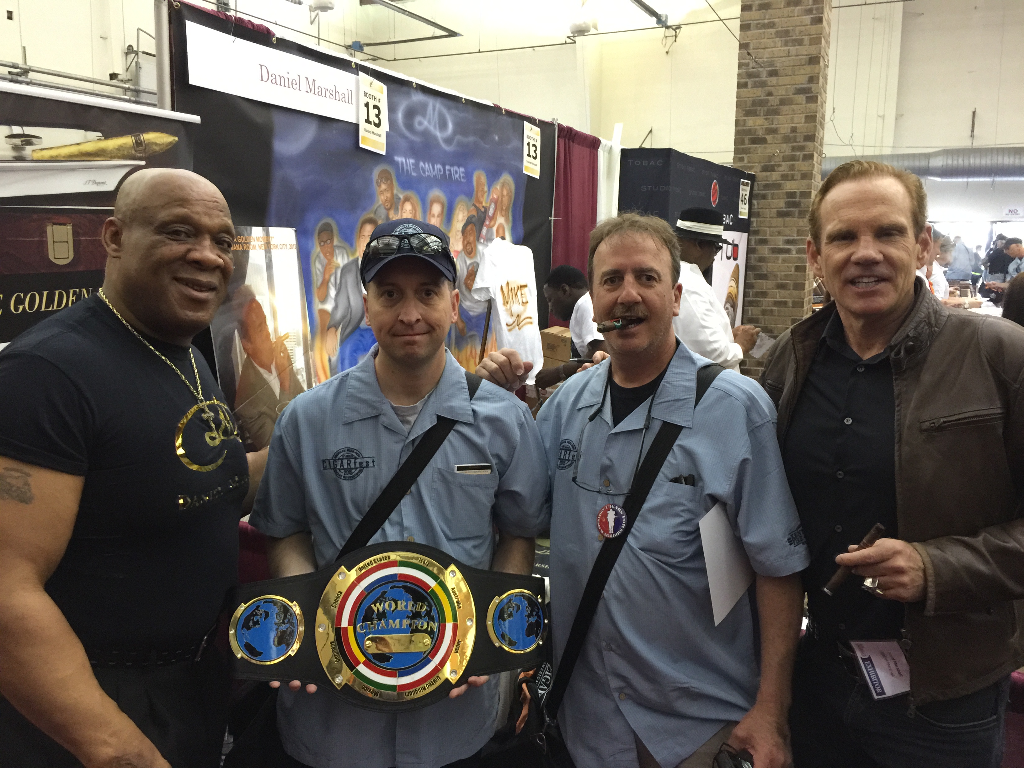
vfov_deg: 48.2
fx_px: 858
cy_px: 384
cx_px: 512
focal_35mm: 29
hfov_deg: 61.7
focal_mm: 4.15
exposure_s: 1/15
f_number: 2.2
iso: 125
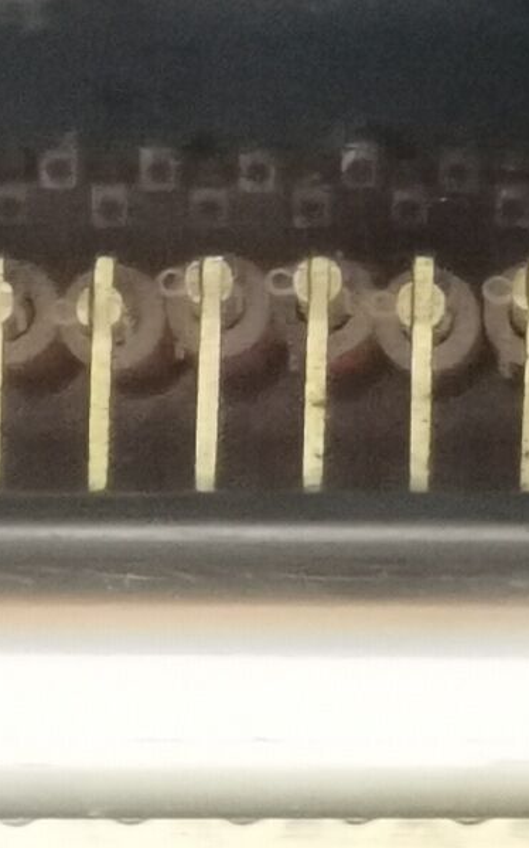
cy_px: -963
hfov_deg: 4.6
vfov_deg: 7.1
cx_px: 682
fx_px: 6556
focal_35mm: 284
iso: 320
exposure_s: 1/50
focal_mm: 5.58
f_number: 1.8
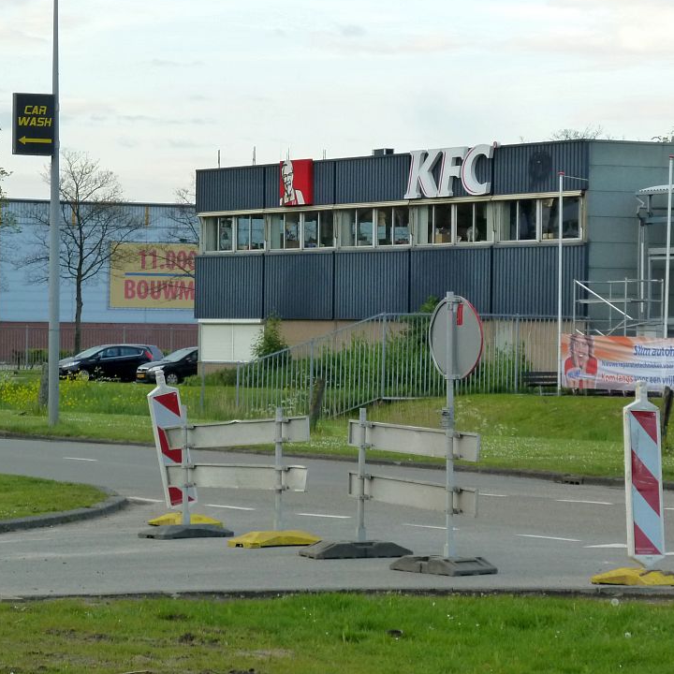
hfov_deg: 10.9
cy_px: 315
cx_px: 415
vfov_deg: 10.9
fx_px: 3547
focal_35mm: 161
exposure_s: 1/160
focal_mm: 21
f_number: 4.4
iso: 250
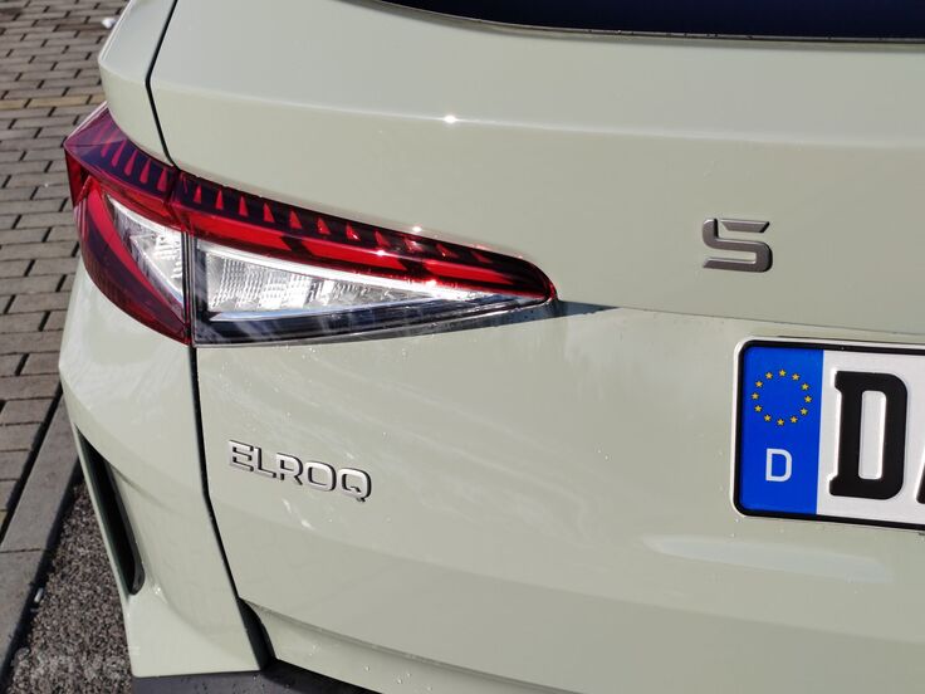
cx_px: 462
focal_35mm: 54
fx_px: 1443
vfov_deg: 27.0
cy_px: 347
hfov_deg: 35.5
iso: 100
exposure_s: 1/1200
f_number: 1.9
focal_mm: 5.52
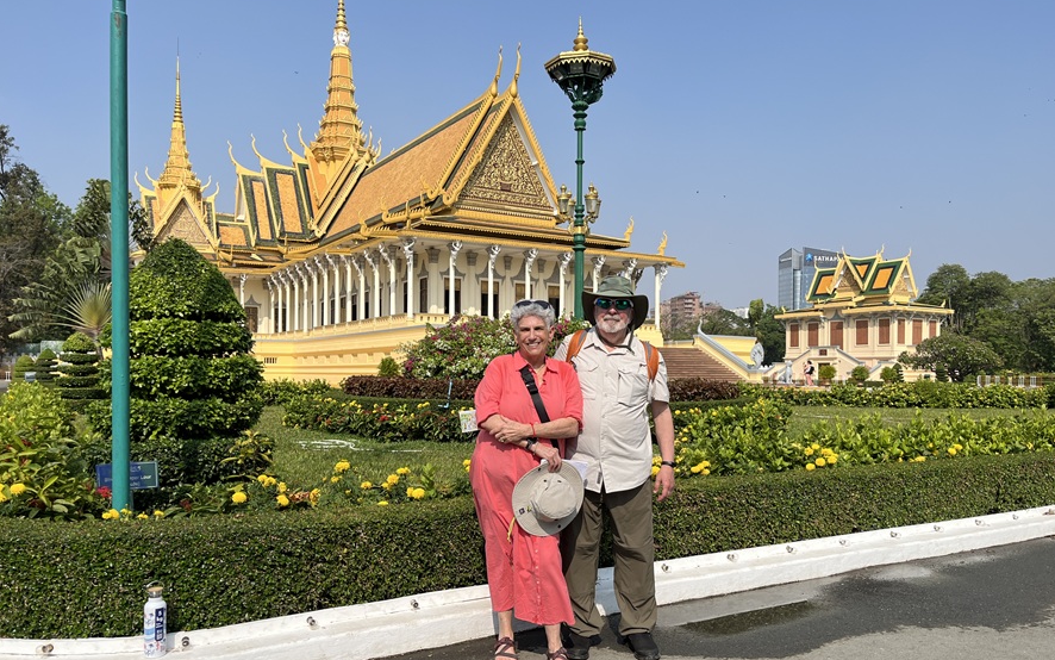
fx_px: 805
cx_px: 522
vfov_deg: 44.5
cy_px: 365
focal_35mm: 28
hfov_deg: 66.5
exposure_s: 1/4310
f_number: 1.6
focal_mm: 5.1
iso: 50
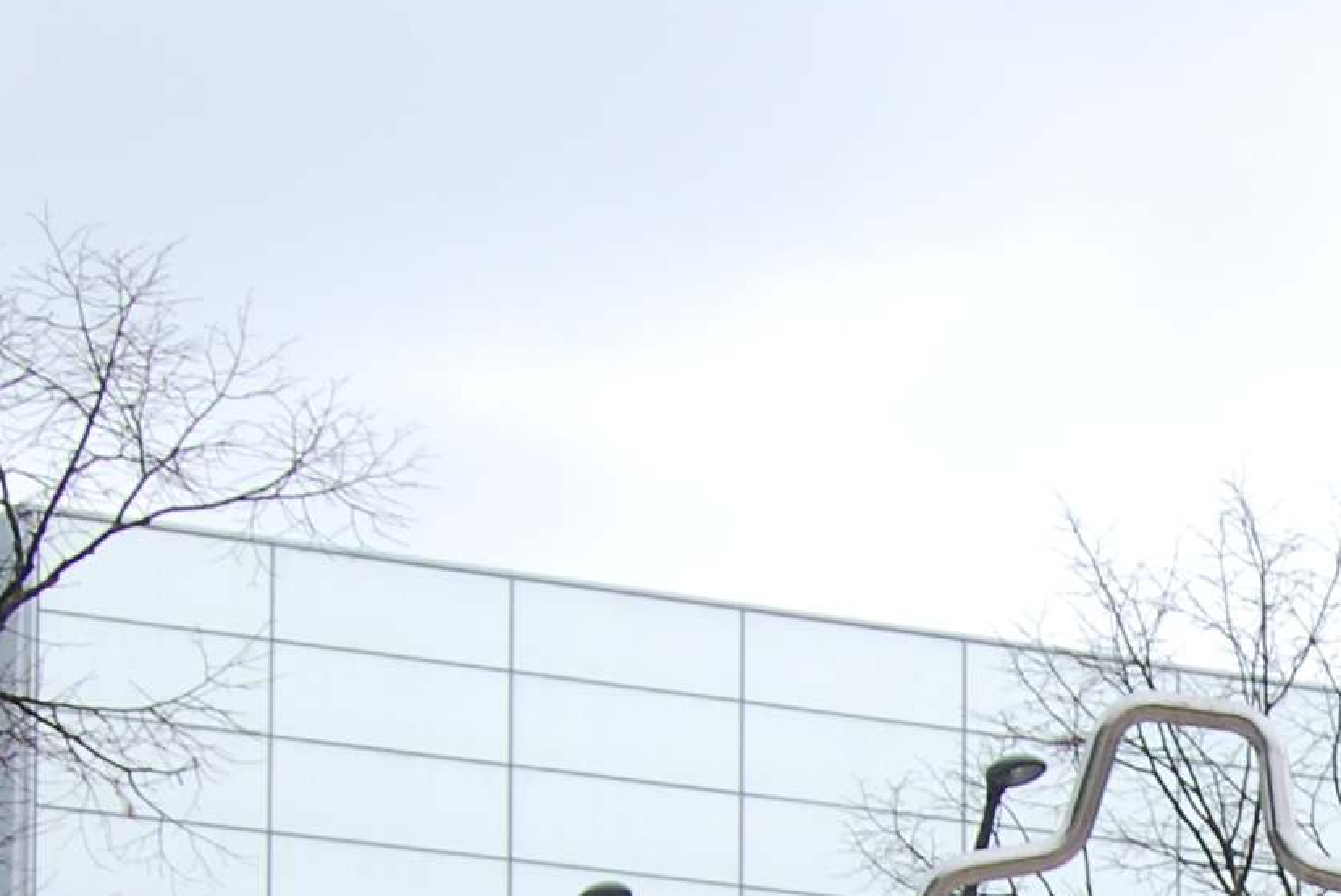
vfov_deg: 7.2
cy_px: 2052
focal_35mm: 182
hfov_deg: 11.0
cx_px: 1845
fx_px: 6785
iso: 200
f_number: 8
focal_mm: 26
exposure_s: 1/80
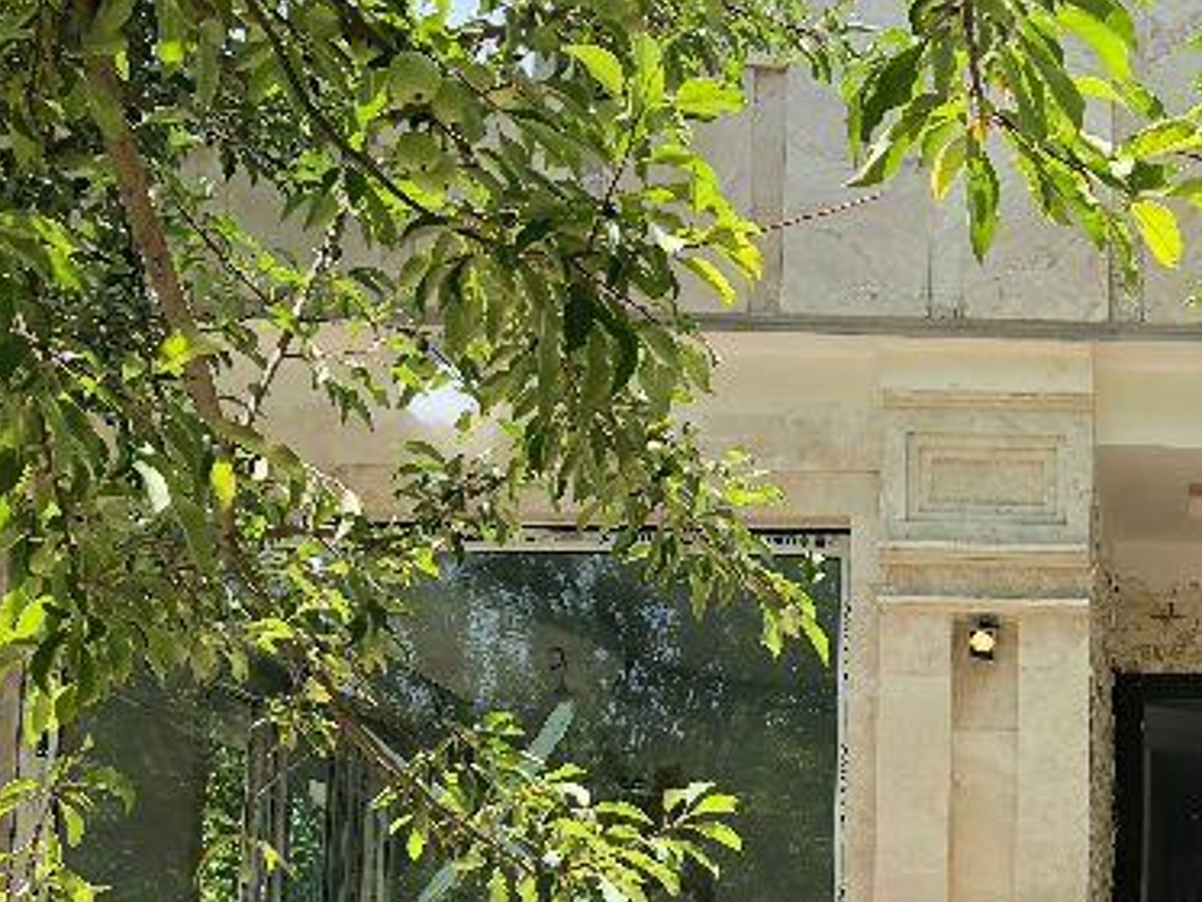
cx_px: 1279
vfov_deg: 23.3
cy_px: 937
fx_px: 2084
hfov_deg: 29.4
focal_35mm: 60
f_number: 1.8
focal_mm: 4
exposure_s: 1/552
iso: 20
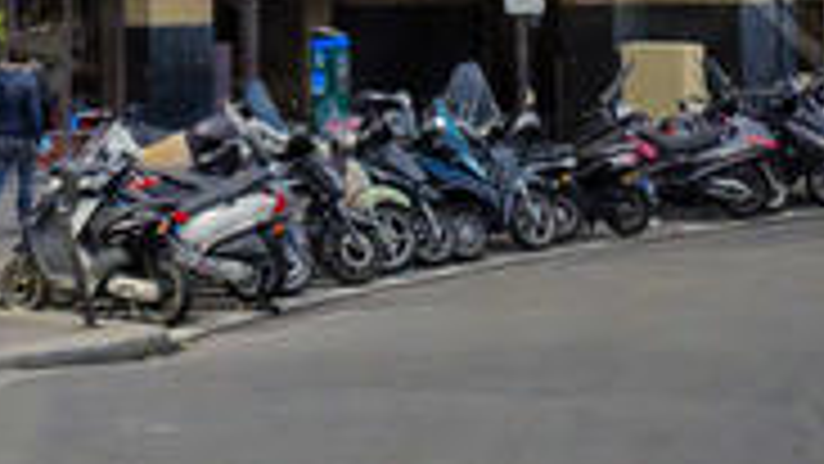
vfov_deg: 8.2
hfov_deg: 15.4
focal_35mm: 139
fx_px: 3037
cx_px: 218
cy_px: -541
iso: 1600
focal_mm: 28
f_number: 6.7
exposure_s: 1/350
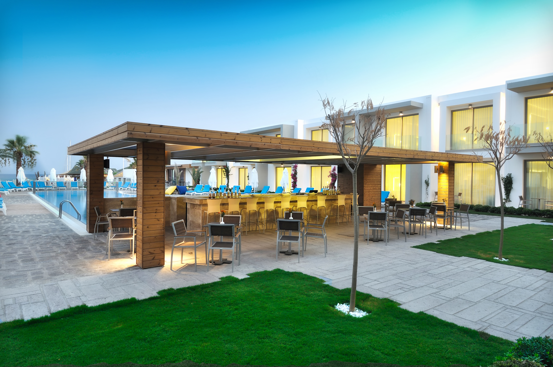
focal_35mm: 22
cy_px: 184
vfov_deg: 56.0
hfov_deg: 77.4
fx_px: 345
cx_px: 276
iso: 200
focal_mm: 15
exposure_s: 3
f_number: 8
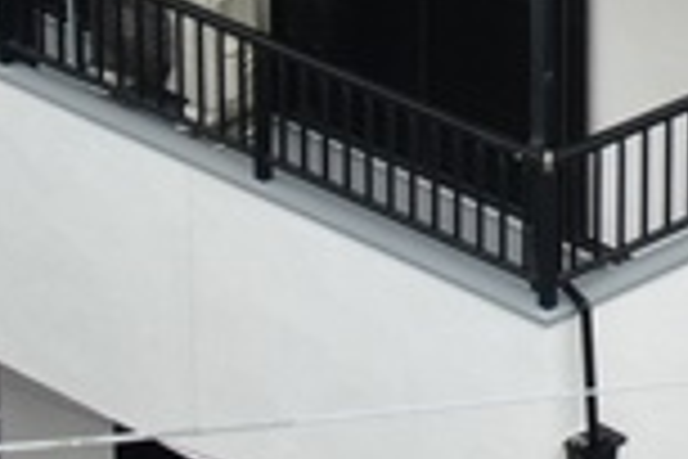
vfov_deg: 5.9
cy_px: -108
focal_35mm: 230
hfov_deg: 8.9
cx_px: 805
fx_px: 4395
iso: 100
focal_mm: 8.42
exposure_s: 1/160
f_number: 3.8
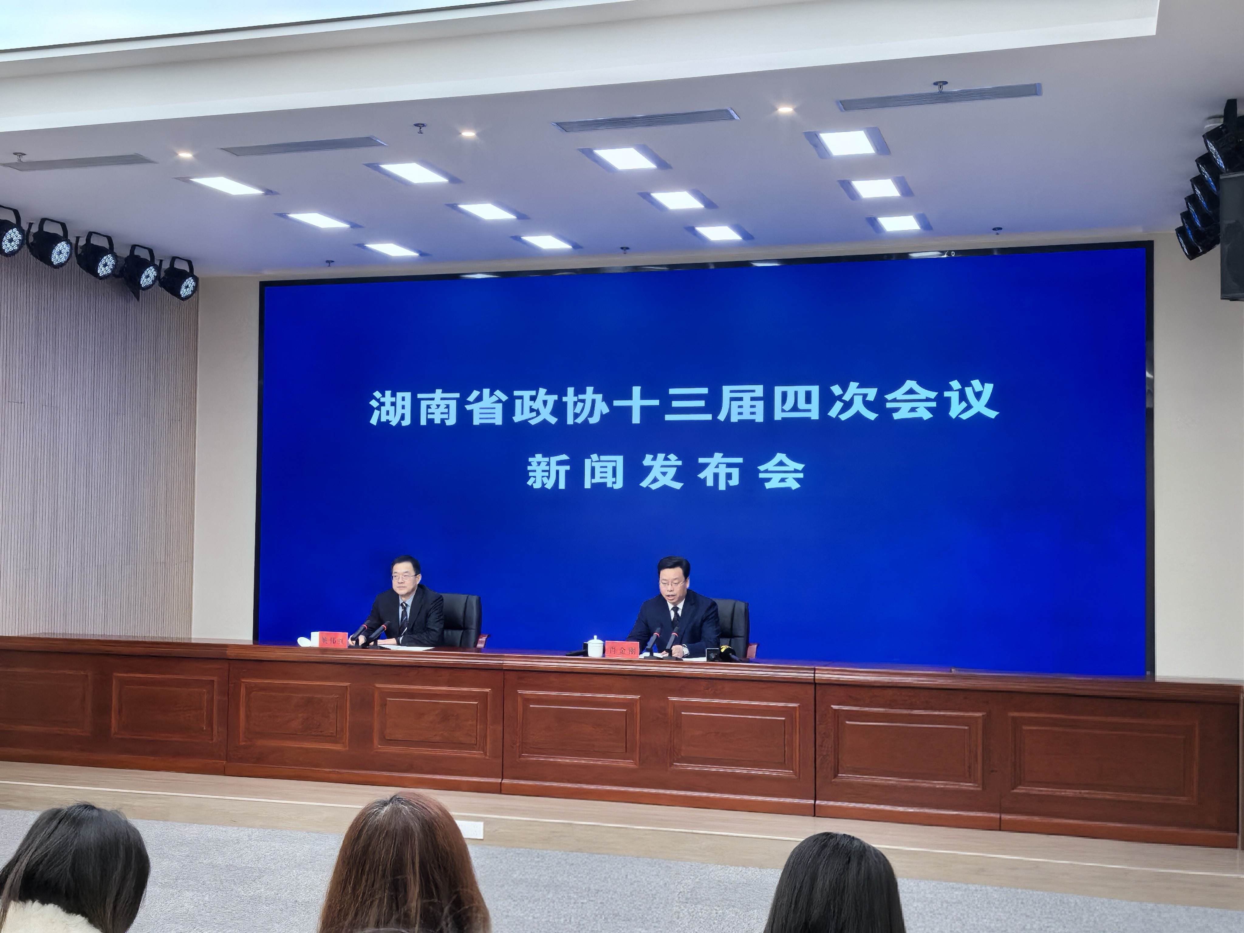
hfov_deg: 45.8
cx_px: 622
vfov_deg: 35.1
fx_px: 1473
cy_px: 466
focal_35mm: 41
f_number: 4
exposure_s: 1/100
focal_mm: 5.8
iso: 125
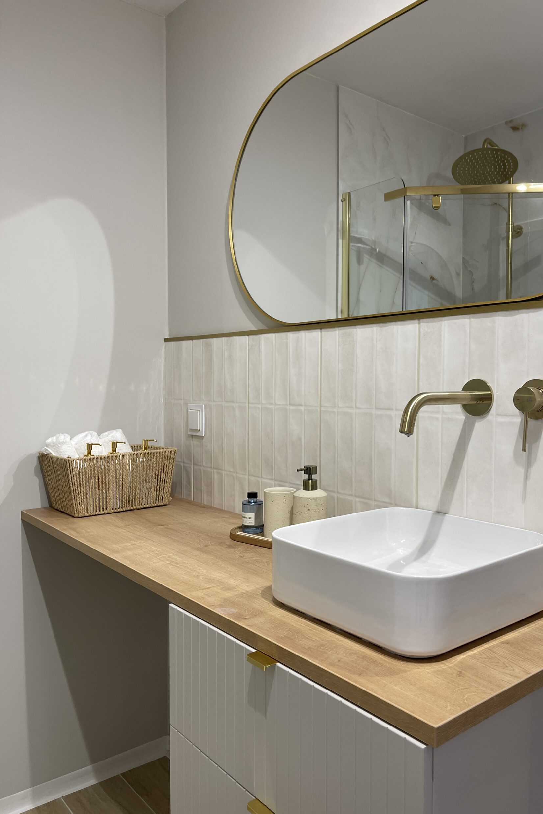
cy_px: 412
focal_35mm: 27
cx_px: 316
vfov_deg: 67.4
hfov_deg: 47.8
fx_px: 611
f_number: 1.6
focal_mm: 5.1
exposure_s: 1/100
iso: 100
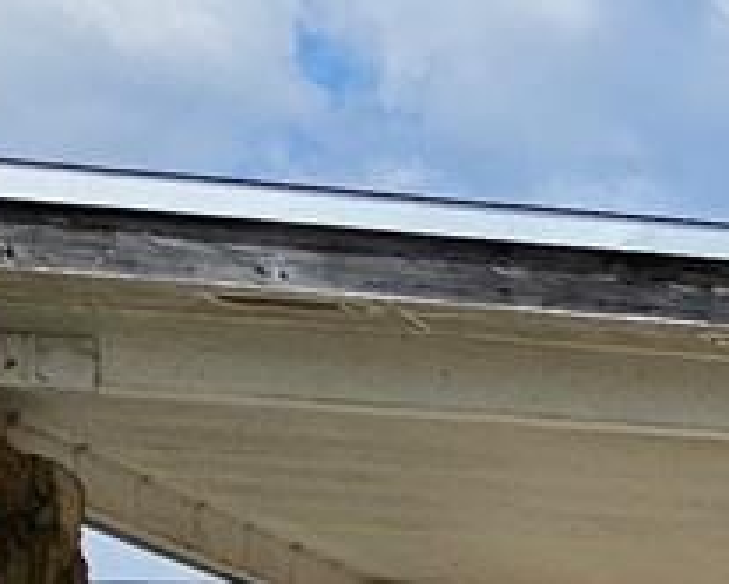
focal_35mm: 98
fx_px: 2116
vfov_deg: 13.9
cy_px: 1069
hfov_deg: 14.1
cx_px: 1697
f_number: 2.2
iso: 50
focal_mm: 2.2
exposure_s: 1/3707
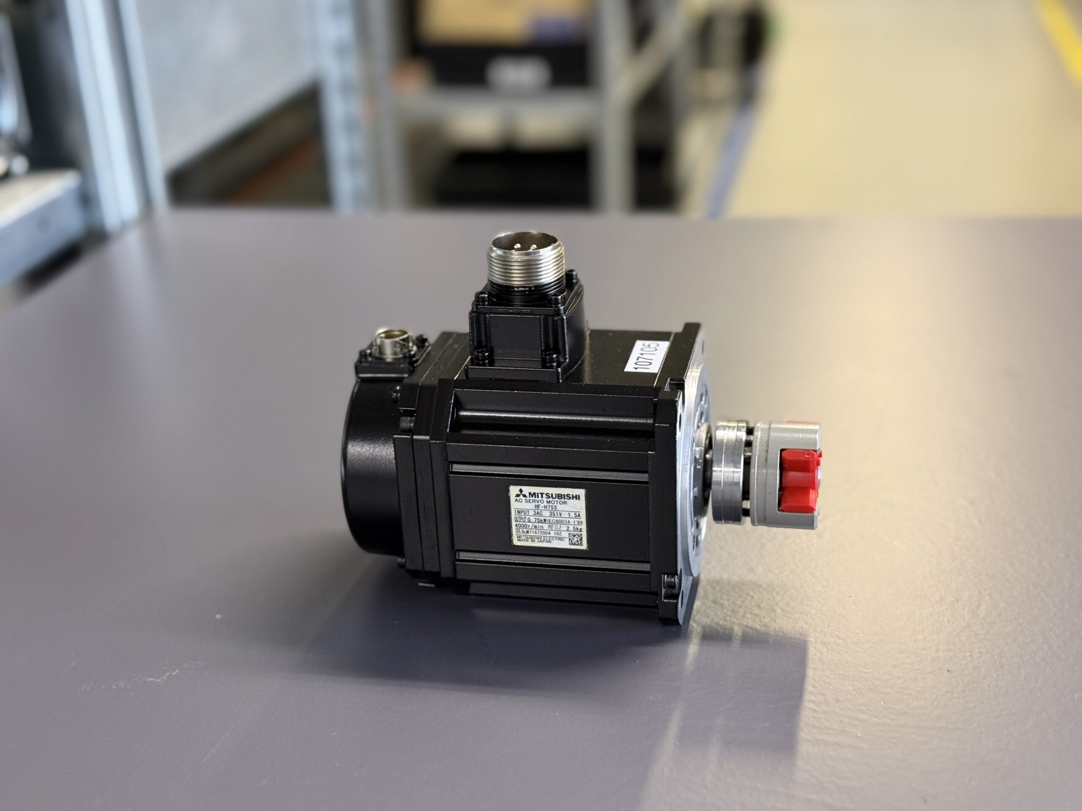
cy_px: 406
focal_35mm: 48
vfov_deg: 30.3
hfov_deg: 39.7
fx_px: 1500
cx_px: 541
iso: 250
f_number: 1.78
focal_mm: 6.76
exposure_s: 1/33
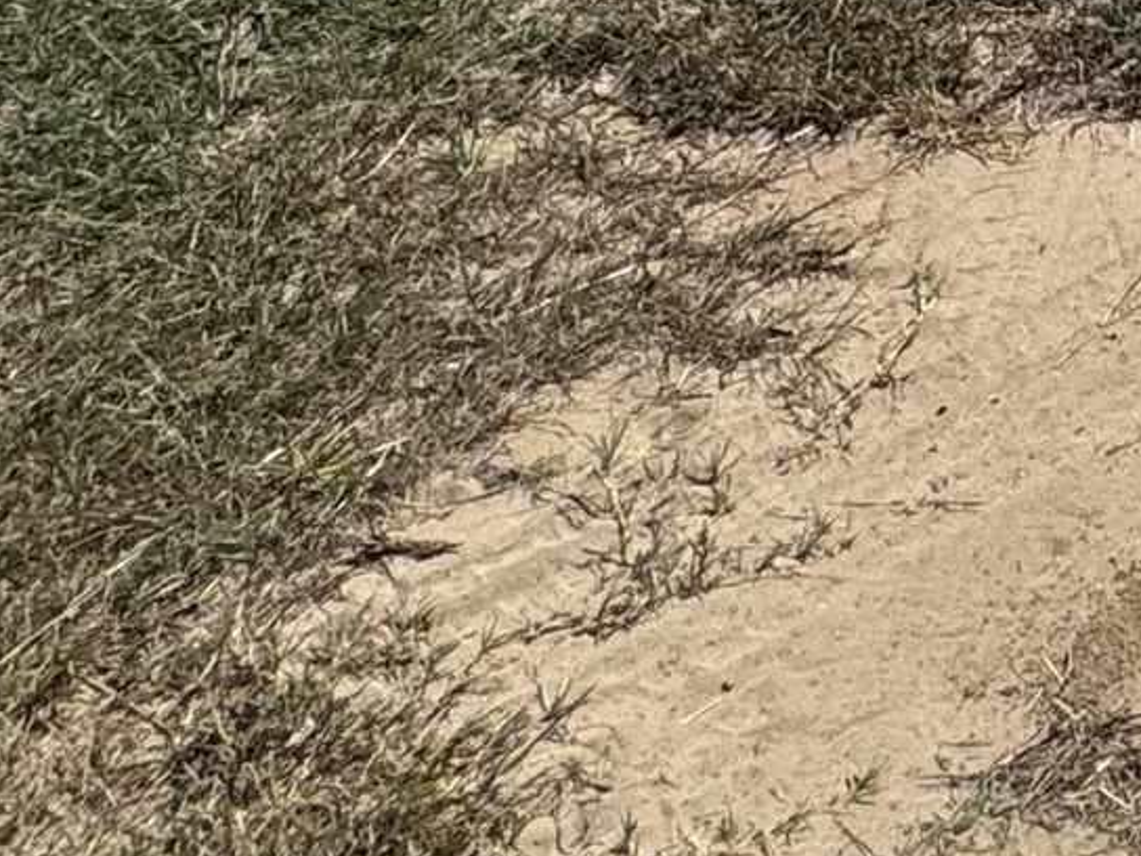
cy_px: -1236
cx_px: 2097
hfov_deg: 18.7
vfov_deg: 13.4
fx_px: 2604
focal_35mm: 79
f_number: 2.2
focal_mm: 2.22
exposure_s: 1/3906
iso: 50
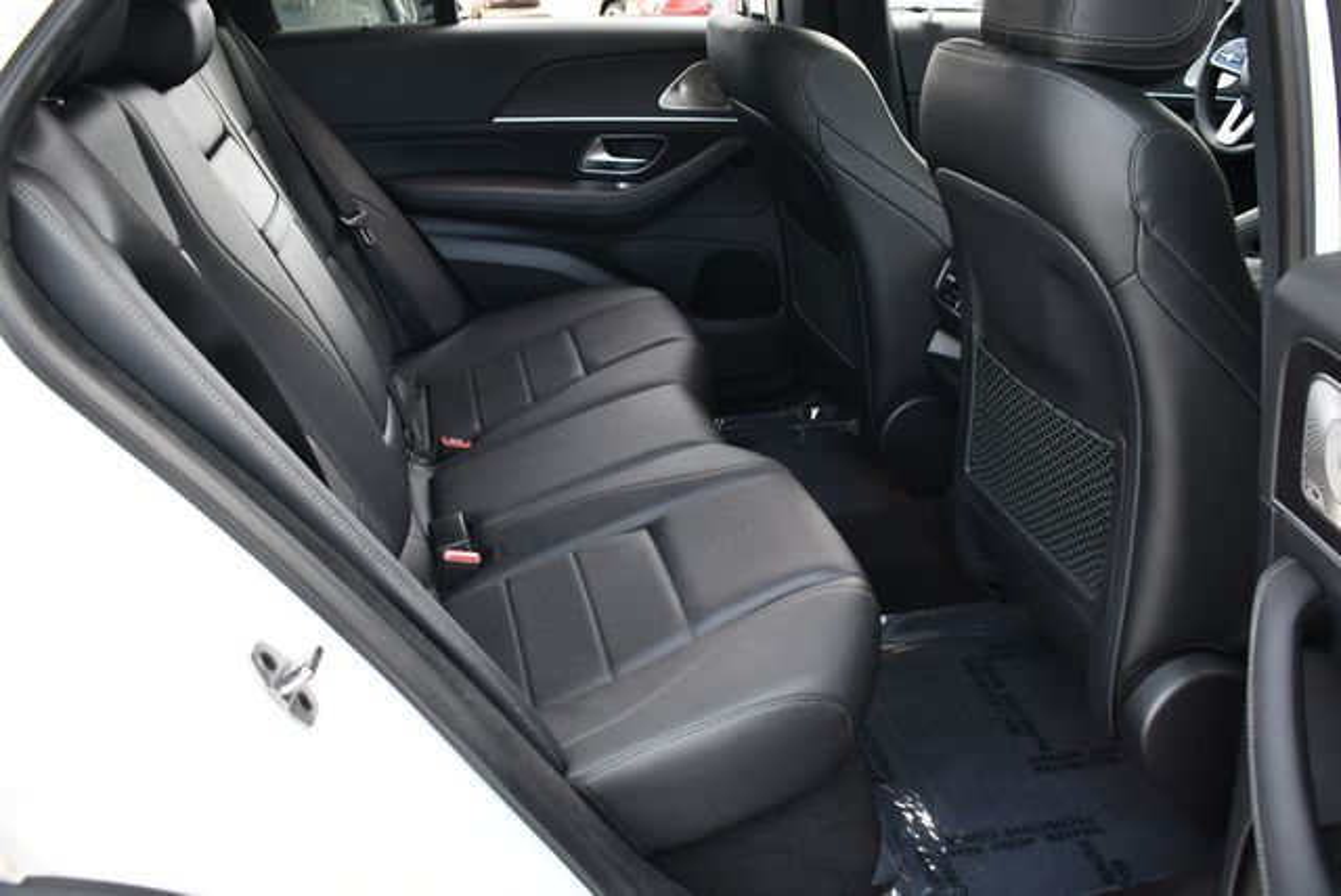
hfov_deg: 53.1
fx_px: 1342
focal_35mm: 36
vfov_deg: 36.9
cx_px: 670
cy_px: 448
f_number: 3.5
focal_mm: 18
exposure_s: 1/250
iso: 450
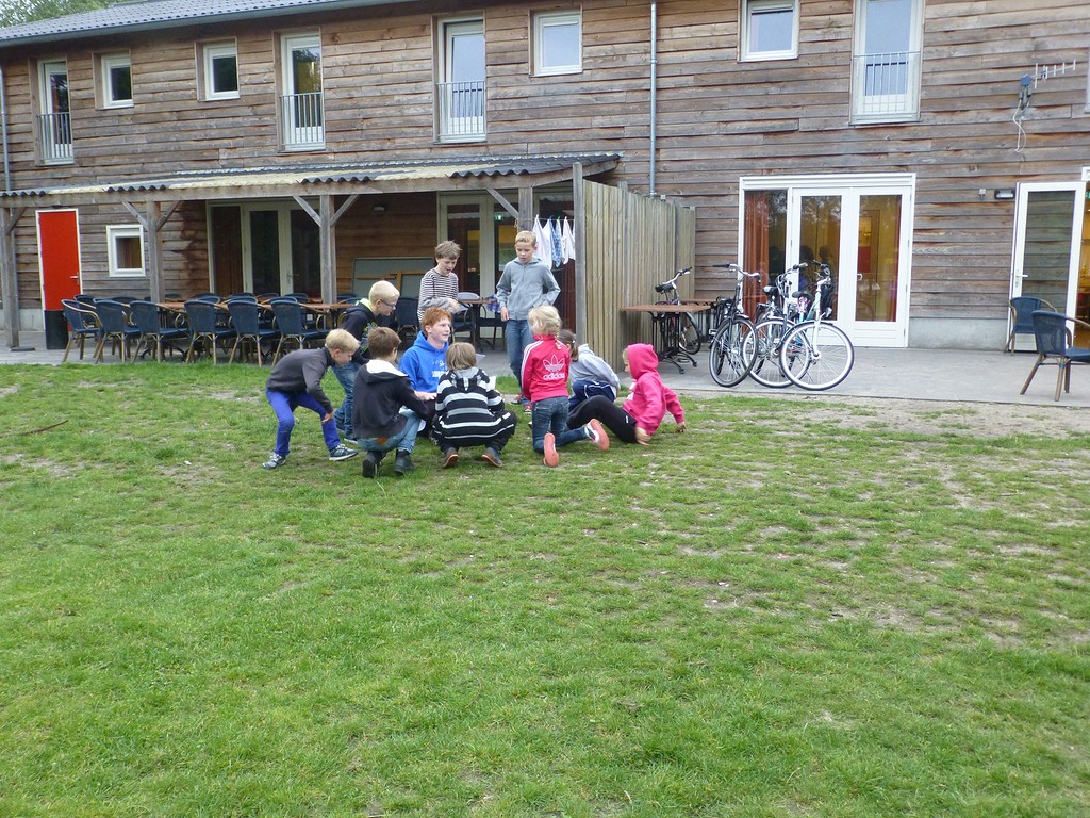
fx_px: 945
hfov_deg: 60.0
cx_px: 545
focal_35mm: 30
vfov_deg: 46.8
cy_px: 409
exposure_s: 1/60
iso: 320
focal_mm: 5.4
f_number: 3.6
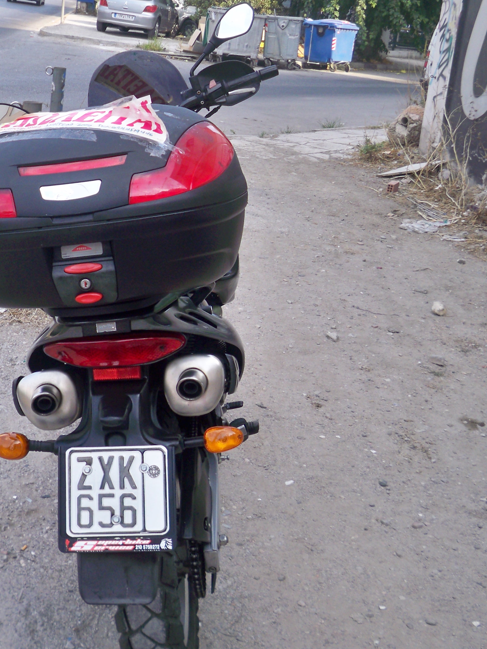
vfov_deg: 37.4
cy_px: 281
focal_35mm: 51
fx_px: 957
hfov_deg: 28.4
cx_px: 171
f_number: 3.1
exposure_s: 1/320
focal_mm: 6.3
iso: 80
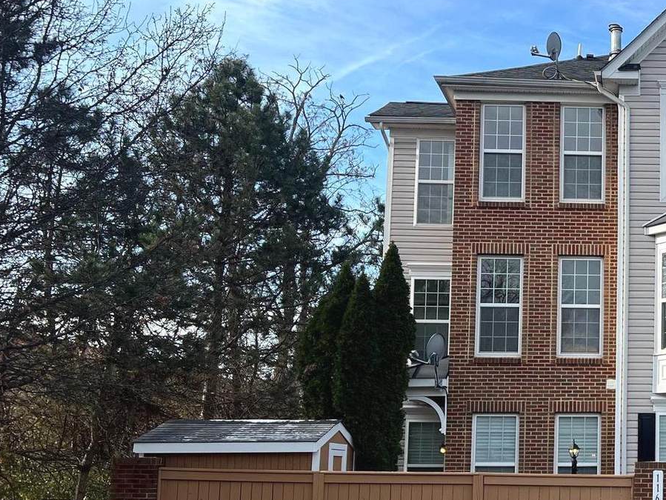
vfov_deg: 38.7
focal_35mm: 37
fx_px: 712
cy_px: 261
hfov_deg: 49.4
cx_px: 436
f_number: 1.5
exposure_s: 1/1724
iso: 50
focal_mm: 5.7
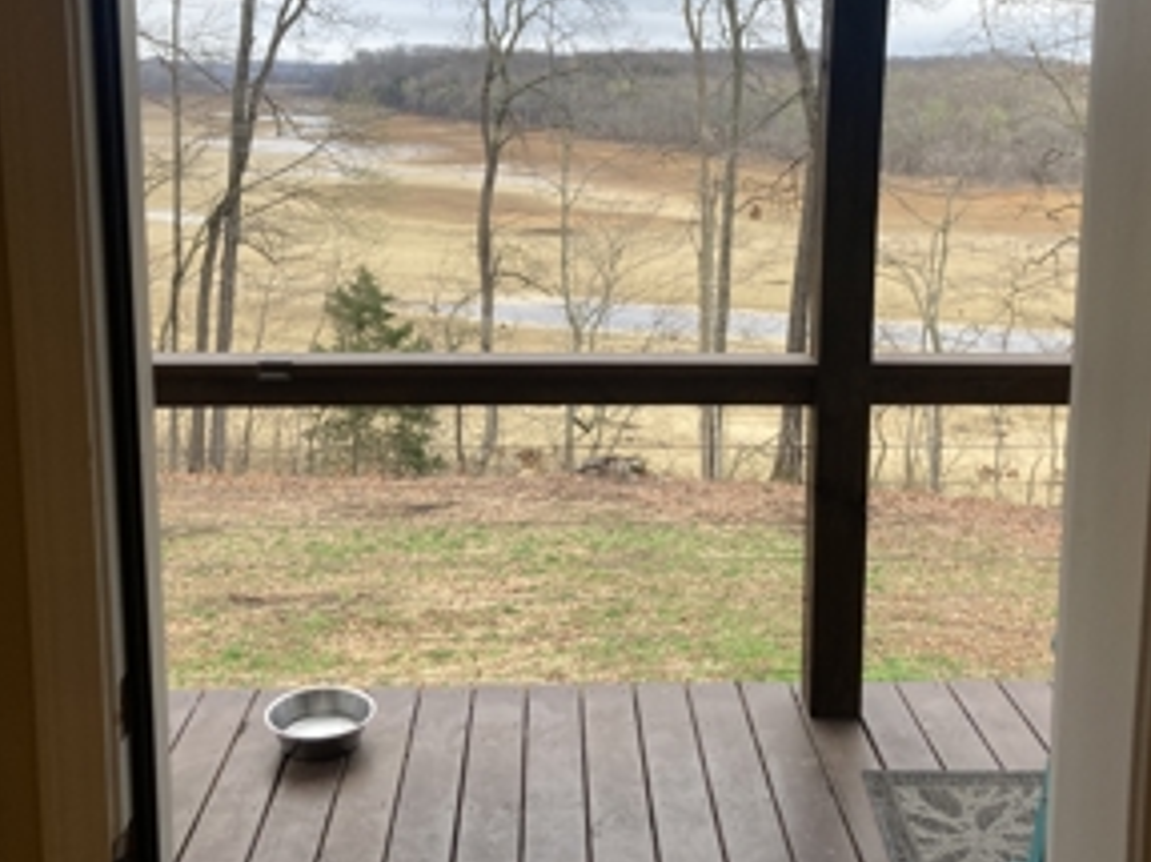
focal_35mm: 39
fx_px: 1296
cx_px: 626
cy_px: 289
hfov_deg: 47.8
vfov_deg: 36.4
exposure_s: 1/120
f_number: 1.8
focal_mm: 3.99
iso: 32
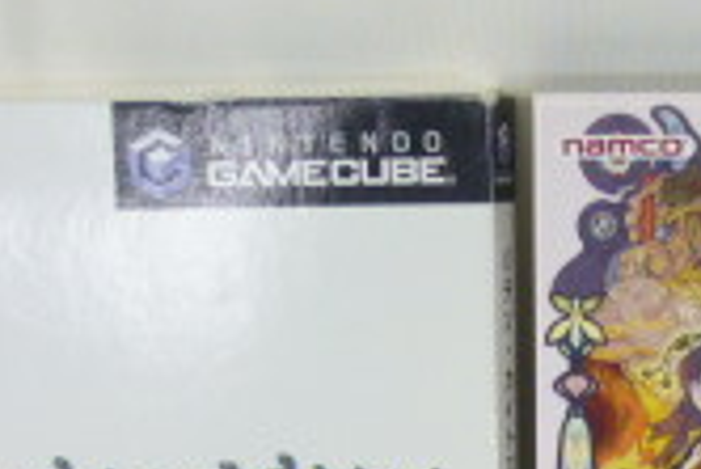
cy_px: 828
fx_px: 2573
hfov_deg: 15.5
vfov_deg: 9.9
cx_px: 519
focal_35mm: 132
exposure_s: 1/30
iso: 160
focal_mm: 5.5
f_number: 2.8
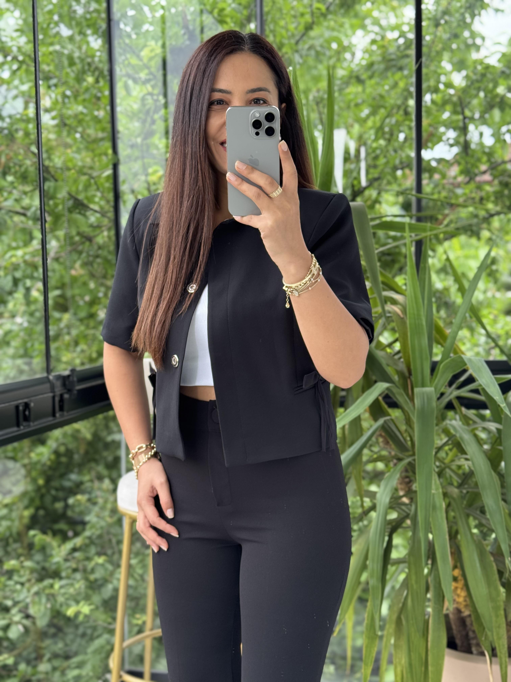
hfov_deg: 30.3
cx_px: 256
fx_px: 945
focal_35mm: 48
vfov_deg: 39.7
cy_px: 341
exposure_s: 1/137
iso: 100
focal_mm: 6.76
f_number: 1.78
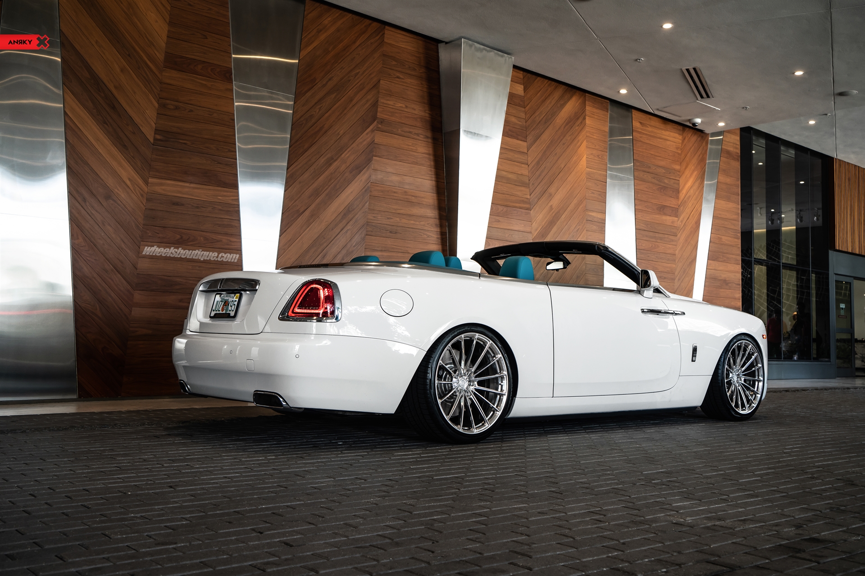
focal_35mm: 36
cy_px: 288
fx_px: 865
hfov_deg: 53.1
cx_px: 432
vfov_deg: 36.9
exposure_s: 1/100
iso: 640
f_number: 5.6
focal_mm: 36
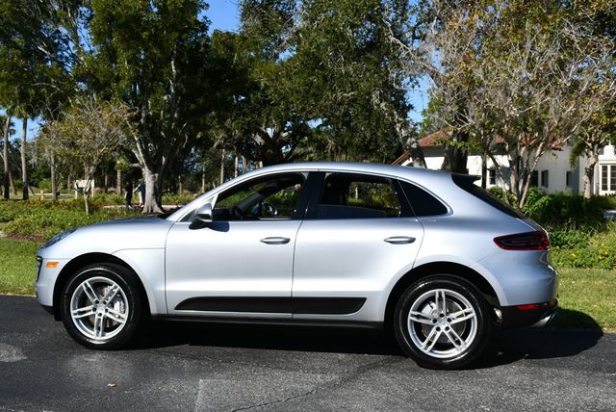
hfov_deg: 44.5
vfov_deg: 30.6
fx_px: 754
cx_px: 308
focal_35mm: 44
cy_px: 206
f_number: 9
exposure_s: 1/320
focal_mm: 22
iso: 100
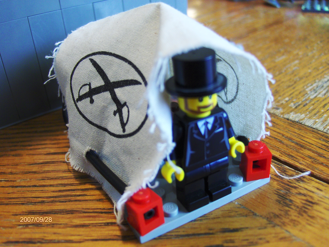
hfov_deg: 52.6
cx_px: 164
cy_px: 124
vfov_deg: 40.7
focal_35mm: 35
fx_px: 333
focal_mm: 7.5
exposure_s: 1/23.9
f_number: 2.8
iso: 200
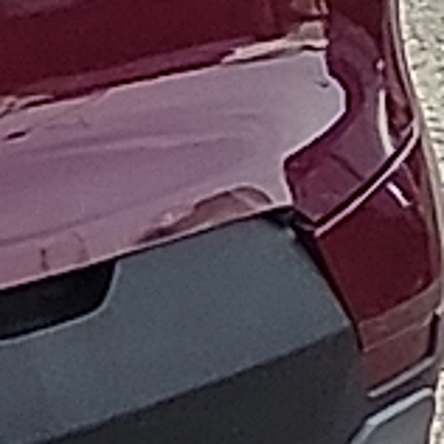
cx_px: -1627
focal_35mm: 376
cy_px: -79
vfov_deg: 4.6
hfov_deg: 4.2
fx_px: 5456
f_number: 1.8
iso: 25
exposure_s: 1/3333
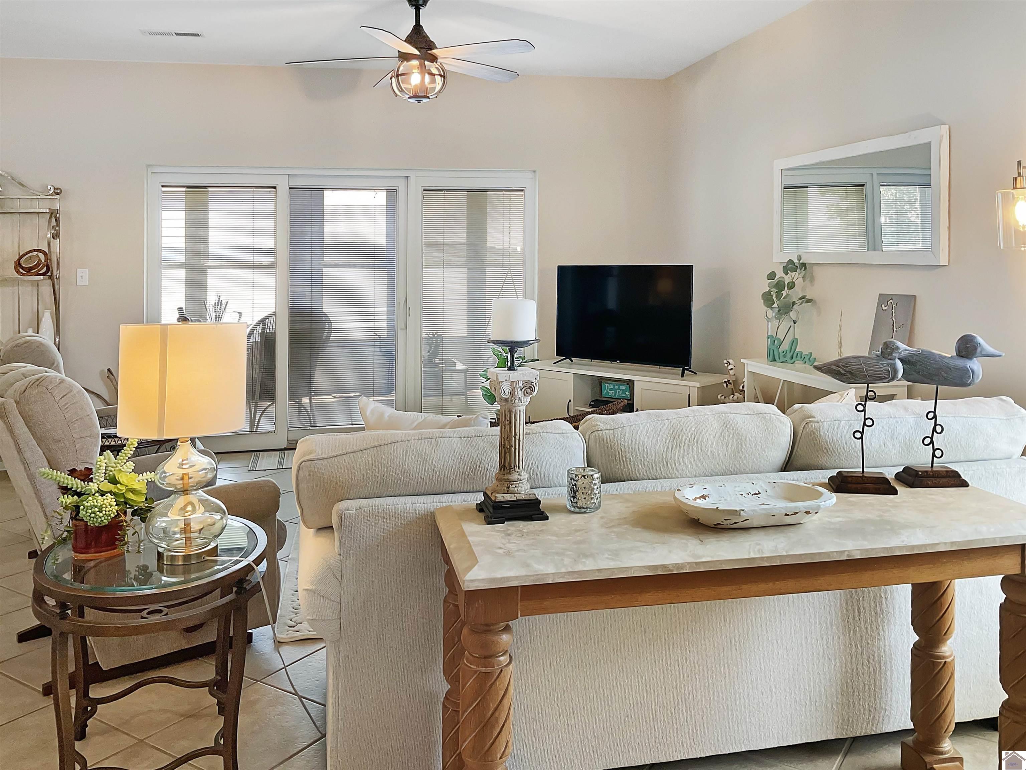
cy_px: 385
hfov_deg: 61.7
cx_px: 513
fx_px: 860
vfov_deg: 48.2
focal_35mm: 29
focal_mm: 3
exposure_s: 1/120
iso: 64
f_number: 1.8
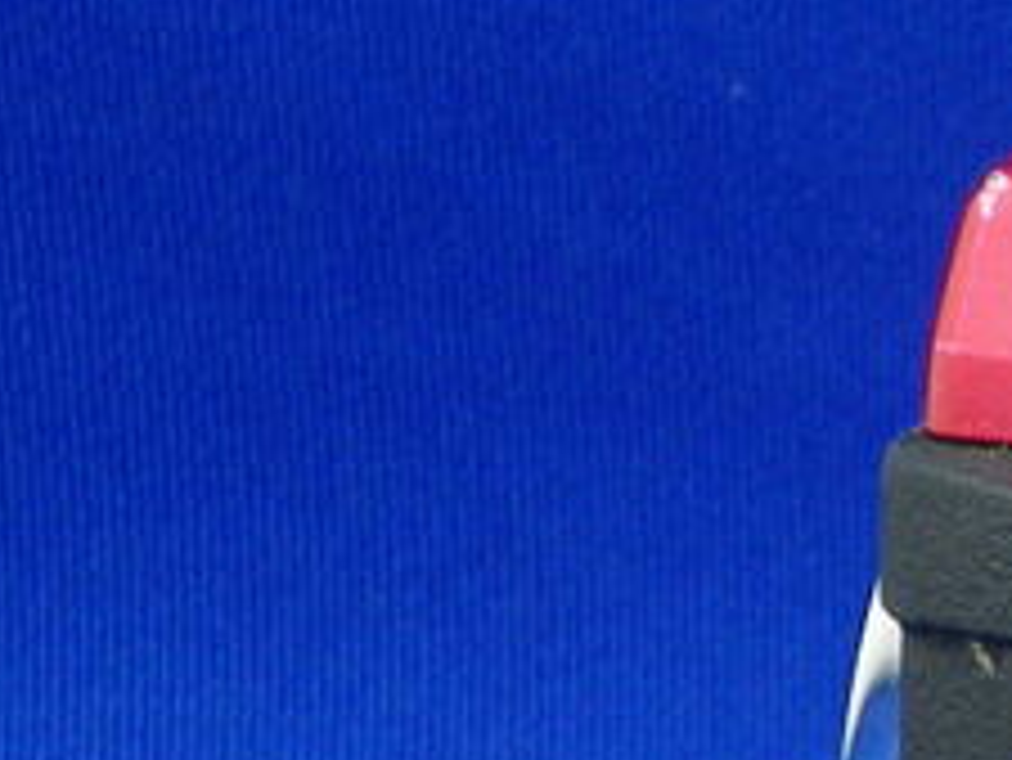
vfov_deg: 6.0
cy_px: 940
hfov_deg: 7.5
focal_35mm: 245
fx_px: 7166
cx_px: 2411
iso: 64
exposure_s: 1/4
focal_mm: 8.2
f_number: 3.3
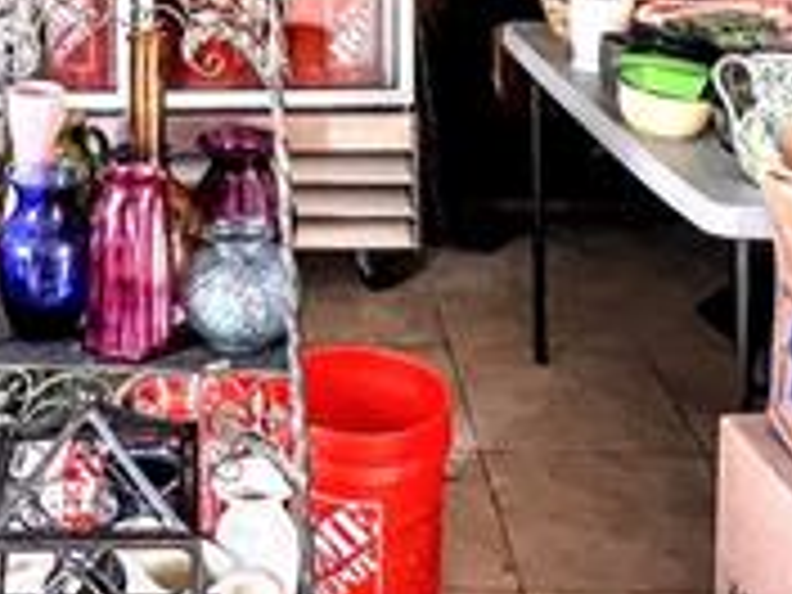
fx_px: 1350
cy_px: -225
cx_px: 189
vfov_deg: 21.8
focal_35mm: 59
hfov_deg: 32.0
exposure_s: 1/60
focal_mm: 1.57
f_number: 1.8
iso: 400
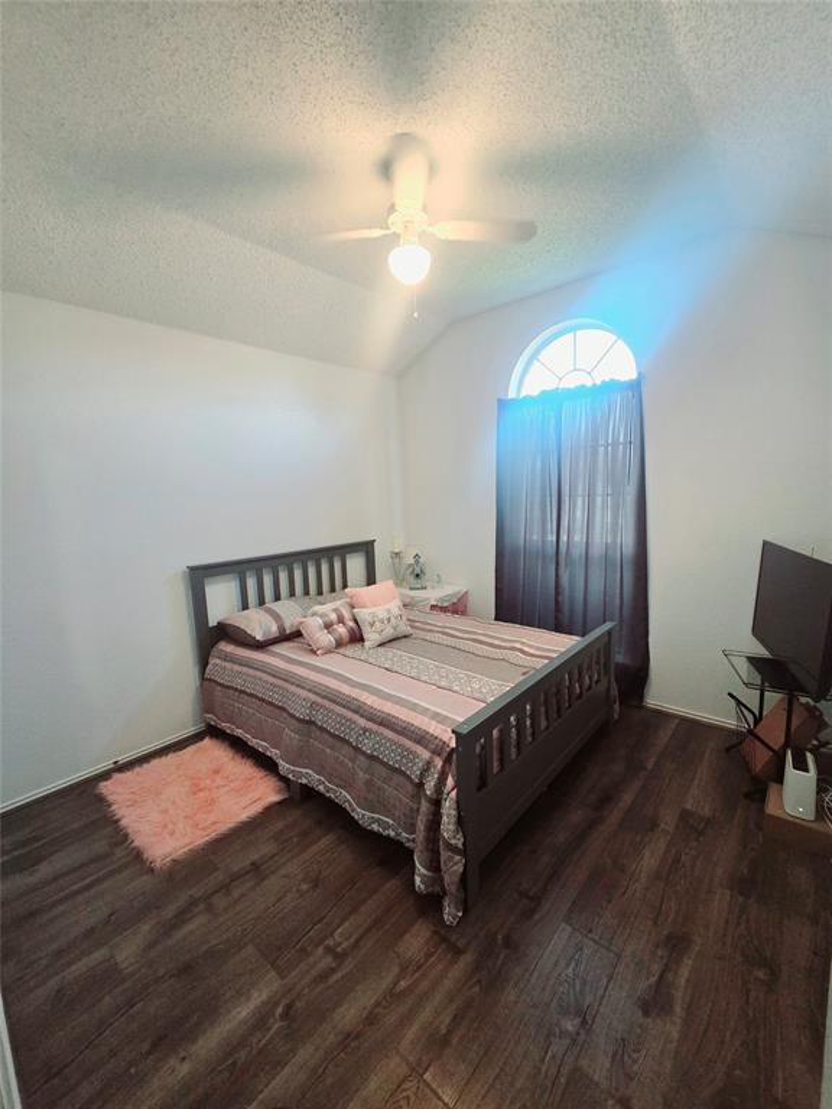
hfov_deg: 89.9
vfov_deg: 106.2
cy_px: 554
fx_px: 417
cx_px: 416
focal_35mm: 13
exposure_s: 1/60.2
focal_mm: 2.2
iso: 320
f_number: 2.2
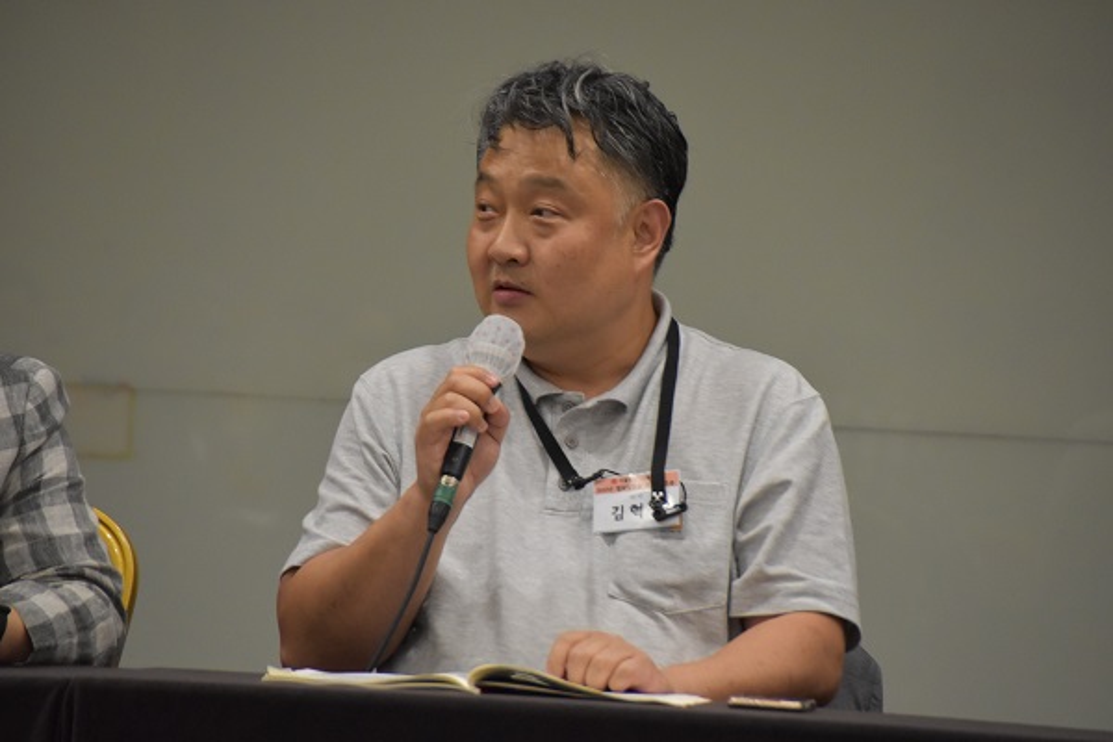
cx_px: 556
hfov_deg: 5.5
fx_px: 11593
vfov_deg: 3.7
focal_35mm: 375
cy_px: 371
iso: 3200
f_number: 6.3
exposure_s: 1/125
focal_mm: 250
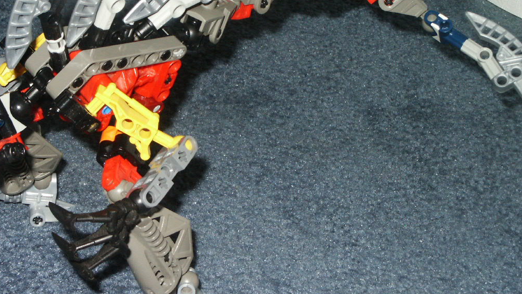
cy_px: 116
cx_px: 208
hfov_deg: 23.6
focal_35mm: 90
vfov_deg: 13.4
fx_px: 1246
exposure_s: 1/60
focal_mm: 13.57
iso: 200
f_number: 8
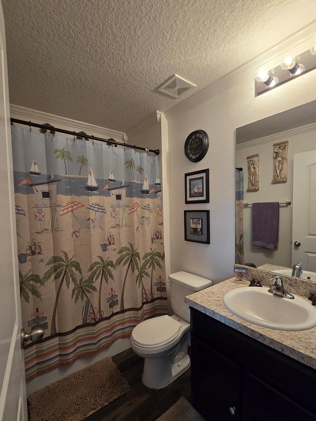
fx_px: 183
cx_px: 169
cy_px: 223
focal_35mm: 15
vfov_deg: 98.1
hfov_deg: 81.6
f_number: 2.2
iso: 200
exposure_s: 1/60
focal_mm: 2.2
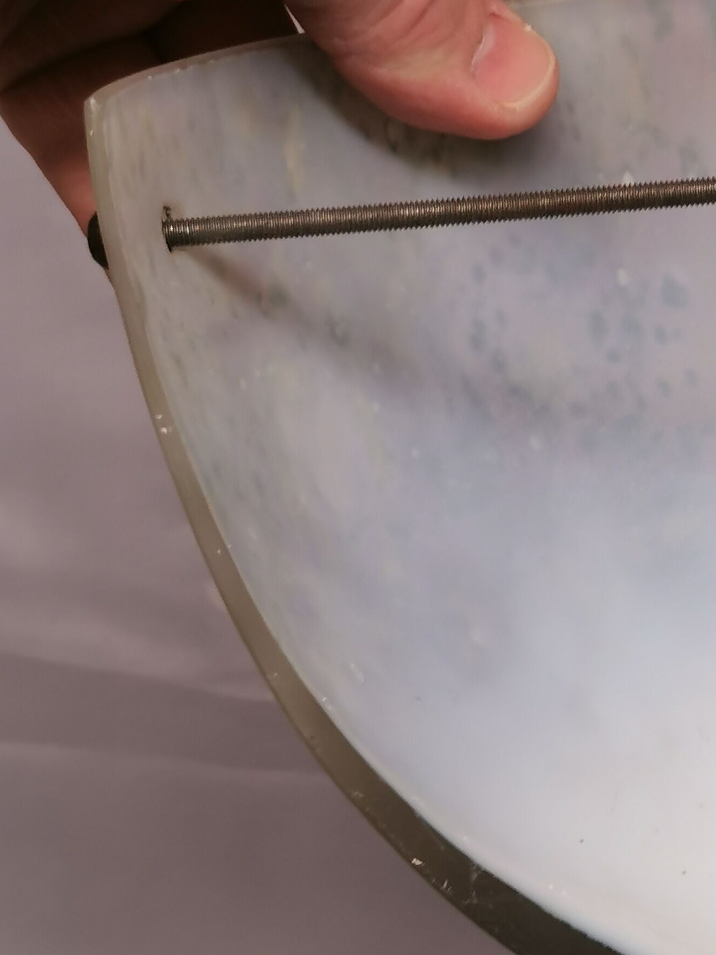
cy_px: 456
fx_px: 3089
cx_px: 671
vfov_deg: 17.6
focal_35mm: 112
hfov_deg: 13.1
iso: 64
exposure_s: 1/100
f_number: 1.8
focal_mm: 5.58
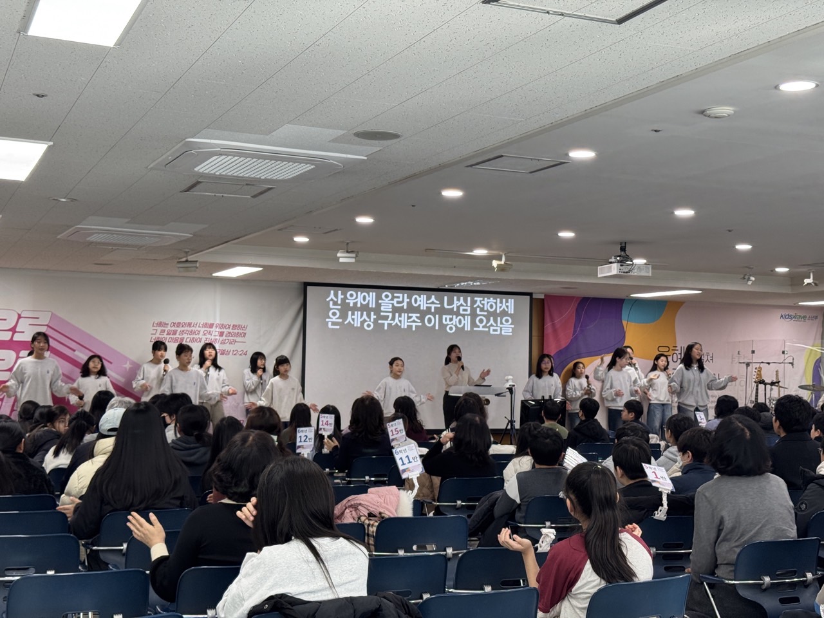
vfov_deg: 30.3
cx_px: 412
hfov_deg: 39.7
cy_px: 309
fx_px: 1143
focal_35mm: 48
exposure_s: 1/60
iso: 100
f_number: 1.78
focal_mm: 6.76
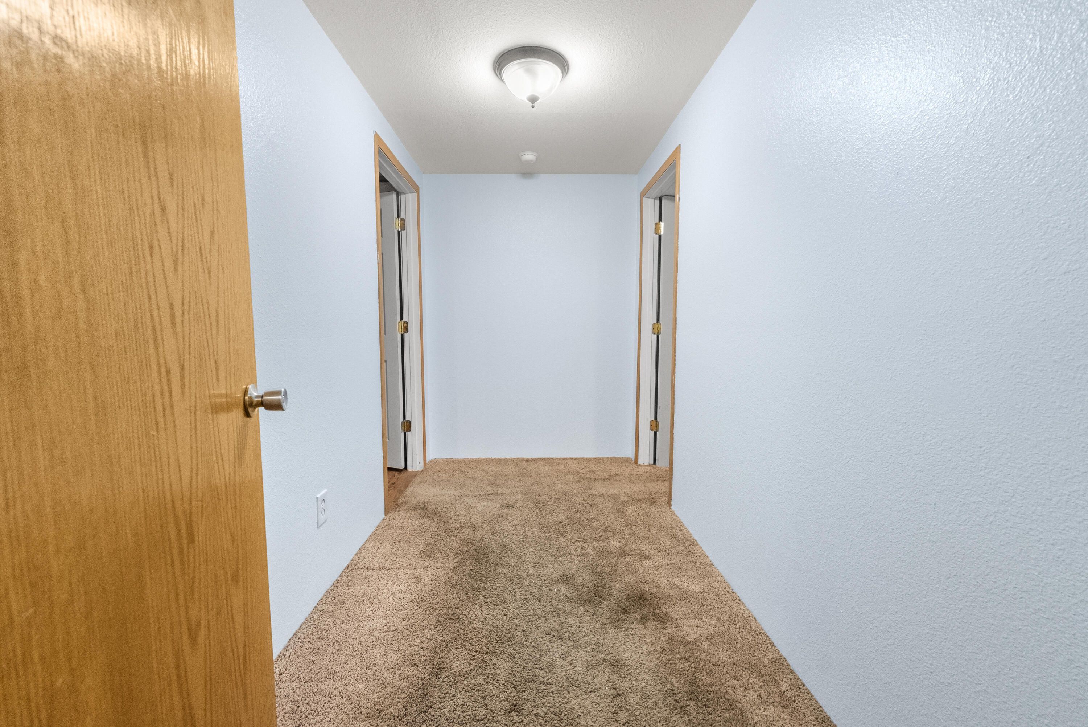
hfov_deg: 104.2
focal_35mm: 14
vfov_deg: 81.3
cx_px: 544
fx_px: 423
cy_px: 364
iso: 12800
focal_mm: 14
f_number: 8
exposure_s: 1/20
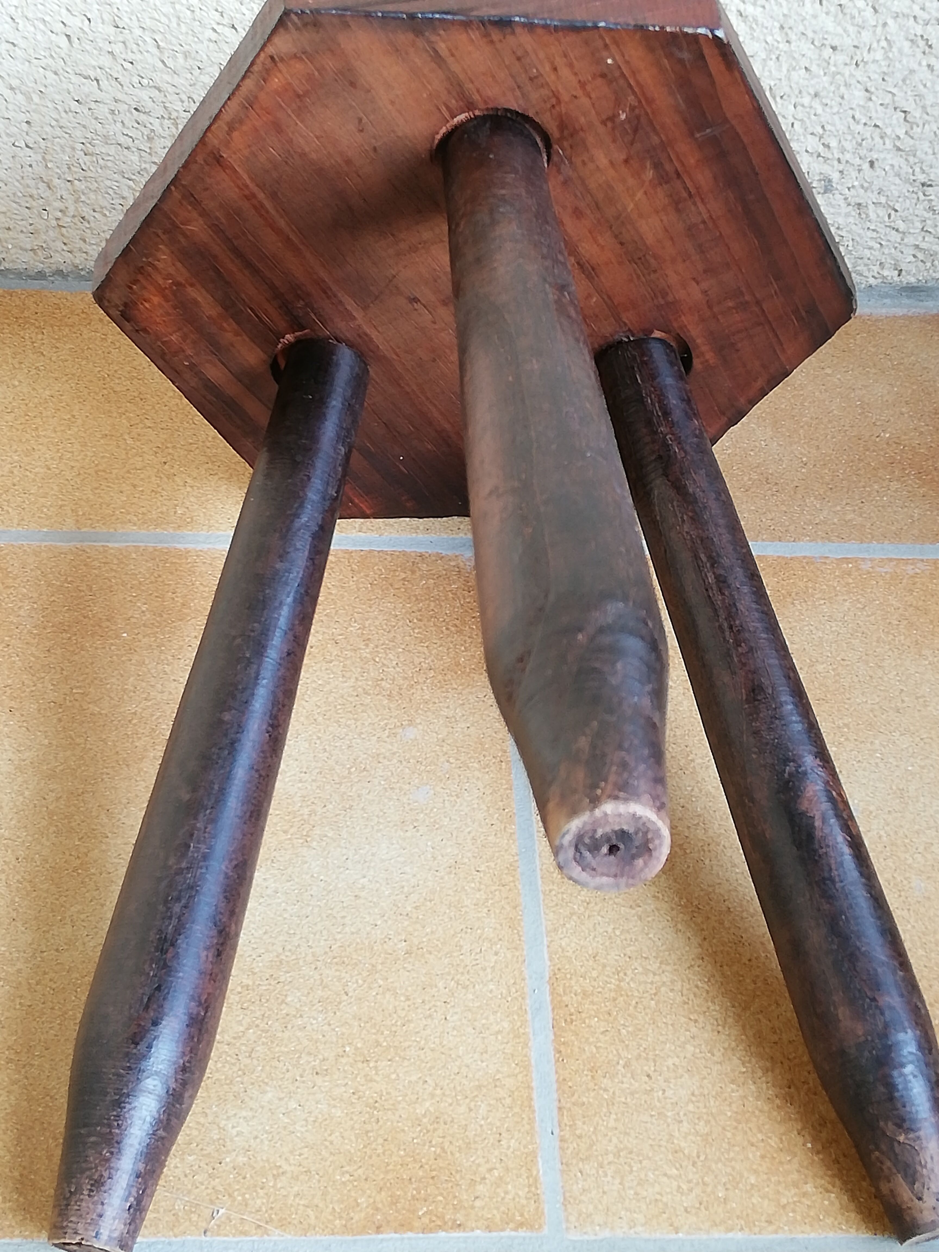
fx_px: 1917
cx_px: 470
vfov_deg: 36.2
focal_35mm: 53
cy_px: 626
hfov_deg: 27.5
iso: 125
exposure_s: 1/33.3
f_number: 2.2
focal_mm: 3.81
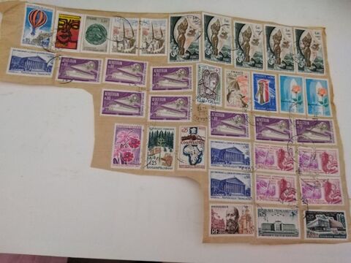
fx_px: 264
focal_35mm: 26
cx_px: 176
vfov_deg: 53.1
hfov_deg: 67.3
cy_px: 132
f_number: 1.8
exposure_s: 1/15
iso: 1552
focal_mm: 3.6
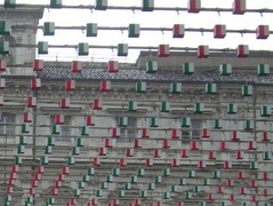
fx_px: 1003
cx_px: -48
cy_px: 215
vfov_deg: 11.6
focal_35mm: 127
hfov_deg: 15.0
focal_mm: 6.3
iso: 136
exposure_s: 1/58.1
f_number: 3.2
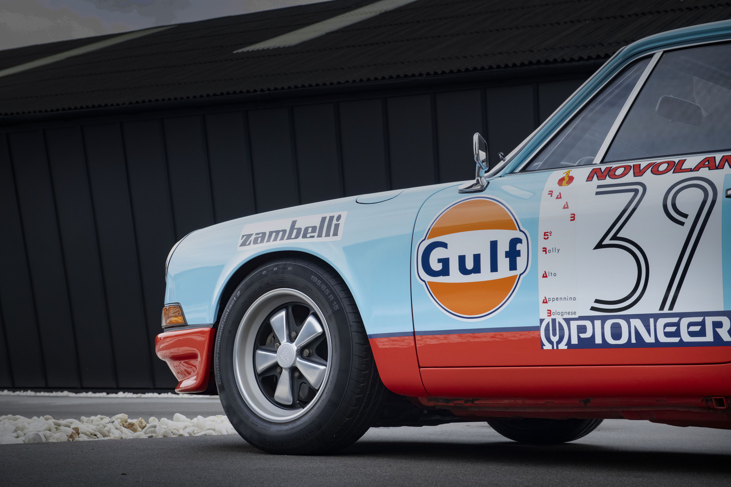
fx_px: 1421
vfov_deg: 19.5
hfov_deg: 28.8
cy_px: 244
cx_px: 366
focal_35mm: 70
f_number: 6.3
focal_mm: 70
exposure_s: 1/80
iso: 1000
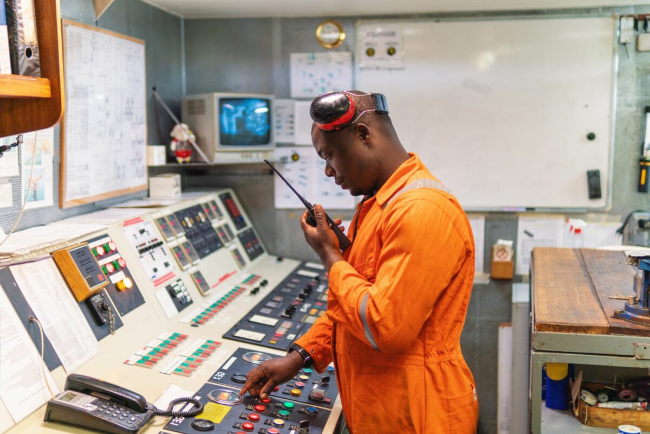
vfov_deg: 29.9
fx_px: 812
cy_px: 217
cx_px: 325
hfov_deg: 43.6
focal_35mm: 45
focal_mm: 30
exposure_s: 1/60
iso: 100
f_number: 1.4
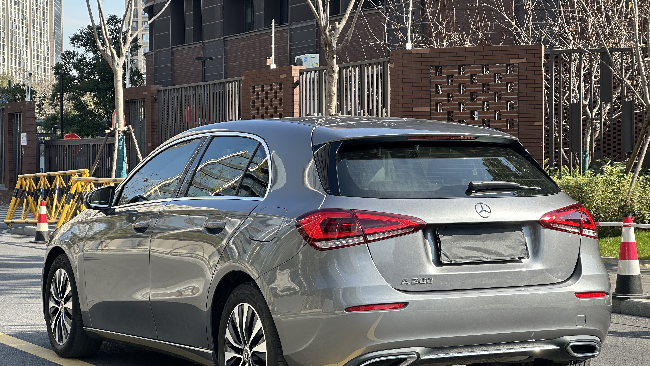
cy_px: 209
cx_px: 325
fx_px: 1448
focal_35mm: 84
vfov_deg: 14.4
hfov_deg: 25.3
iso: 32
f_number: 2.8
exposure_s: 1/221
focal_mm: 9
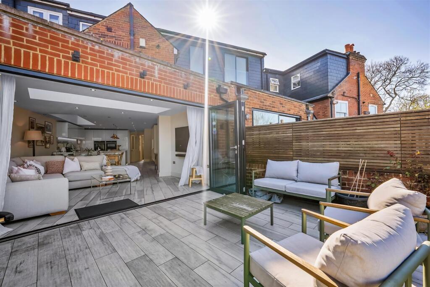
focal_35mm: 15
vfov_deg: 77.4
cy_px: 144
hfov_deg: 100.4
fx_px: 179
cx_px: 215
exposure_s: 1/320
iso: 500
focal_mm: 15
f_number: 9
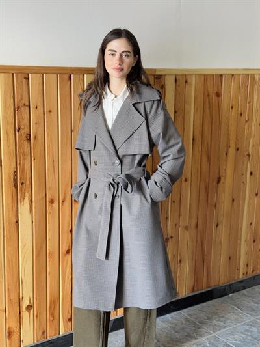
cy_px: 174
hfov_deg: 30.3
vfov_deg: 39.6
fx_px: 481
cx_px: 130
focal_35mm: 48
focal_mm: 6.76
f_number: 1.78
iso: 250
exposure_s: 1/41
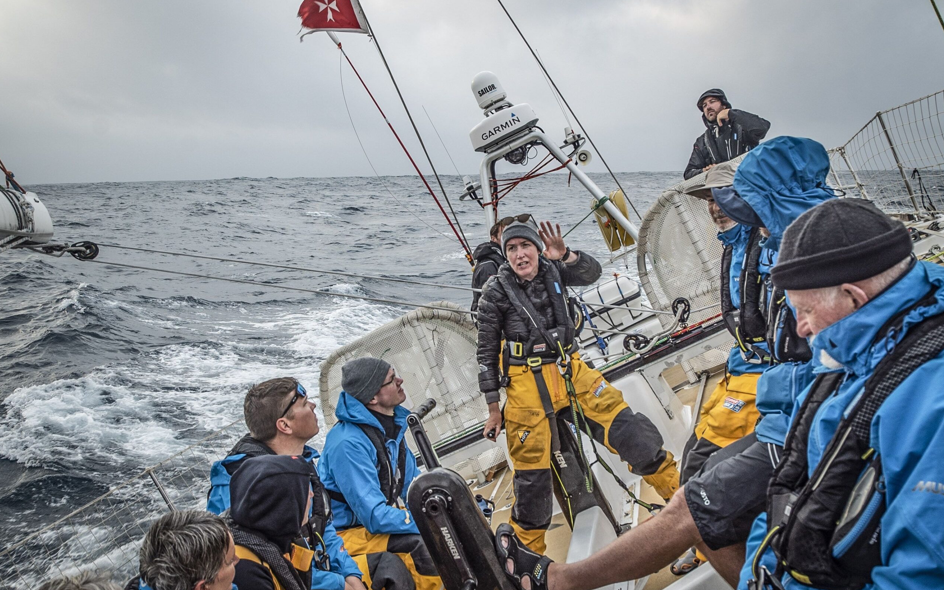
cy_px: 296
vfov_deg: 34.4
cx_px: 473
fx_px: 952
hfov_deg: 52.8
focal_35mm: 37
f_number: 7.1
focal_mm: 24
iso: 125
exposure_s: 1/200
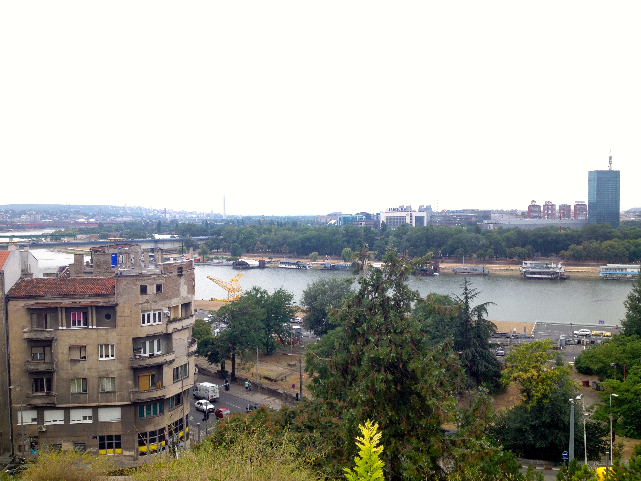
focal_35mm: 35
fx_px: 648
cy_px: 240
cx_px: 320
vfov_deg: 40.7
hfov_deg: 52.6
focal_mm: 4.28
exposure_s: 1/370
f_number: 2.4
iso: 50
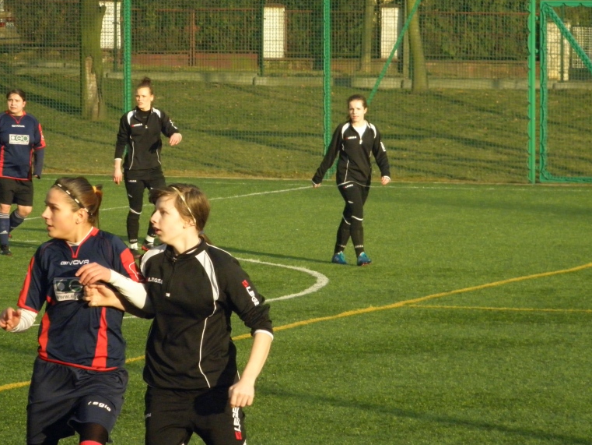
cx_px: 286
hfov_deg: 9.7
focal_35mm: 205
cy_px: 219
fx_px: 3506
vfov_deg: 7.2
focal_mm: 34.9
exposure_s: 1/1000
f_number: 5.2
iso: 500
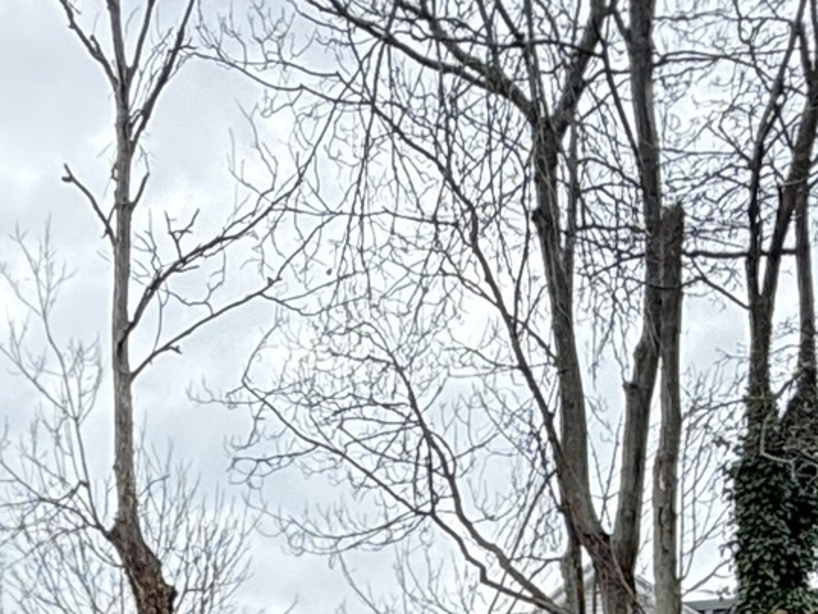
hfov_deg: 24.1
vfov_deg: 16.1
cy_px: 1045
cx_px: 200
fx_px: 1891
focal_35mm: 80
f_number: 2.2
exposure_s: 1/151
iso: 64
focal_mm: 2.22
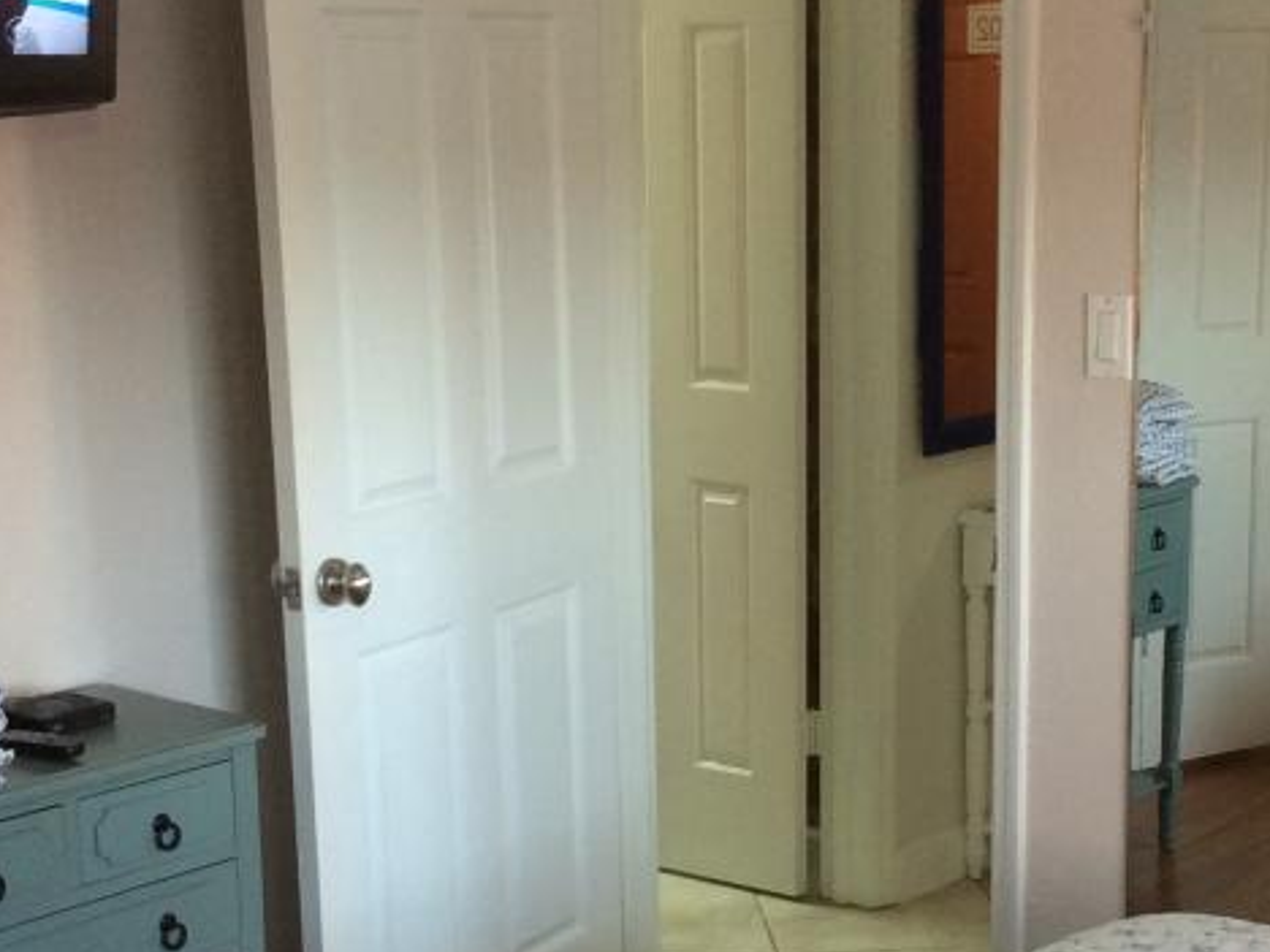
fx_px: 2568
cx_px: 814
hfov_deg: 27.7
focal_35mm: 70
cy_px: 705
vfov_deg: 20.9
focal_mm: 3.3
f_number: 2.4
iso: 64
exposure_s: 1/24
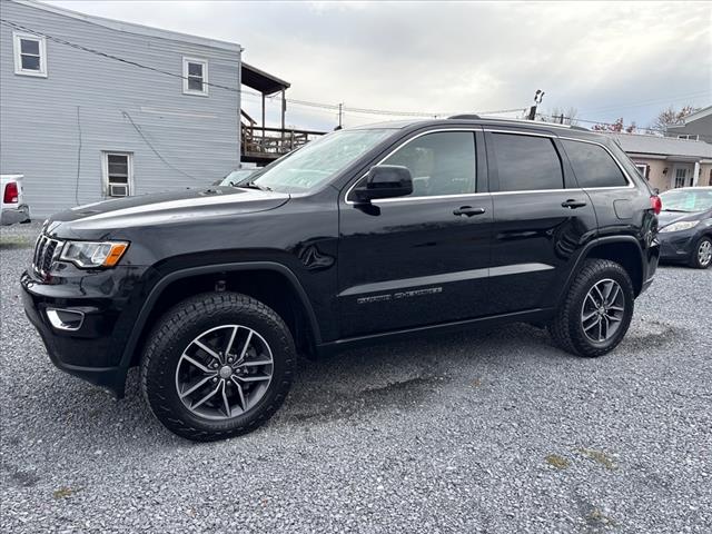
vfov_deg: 53.1
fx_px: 535
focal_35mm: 26
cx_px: 356
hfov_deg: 67.3
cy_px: 267
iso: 64
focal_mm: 5.96
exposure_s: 1/1364
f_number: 1.6
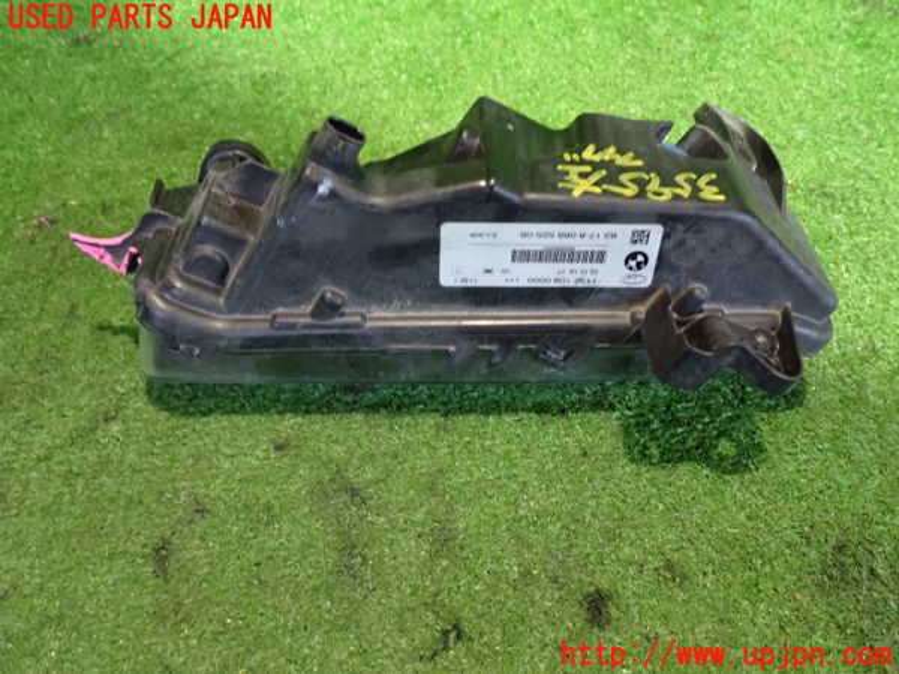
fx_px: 831
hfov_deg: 56.8
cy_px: 337
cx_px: 450
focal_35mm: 32
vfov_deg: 44.2
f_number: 2.4
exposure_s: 1/20
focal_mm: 5.79
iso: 800
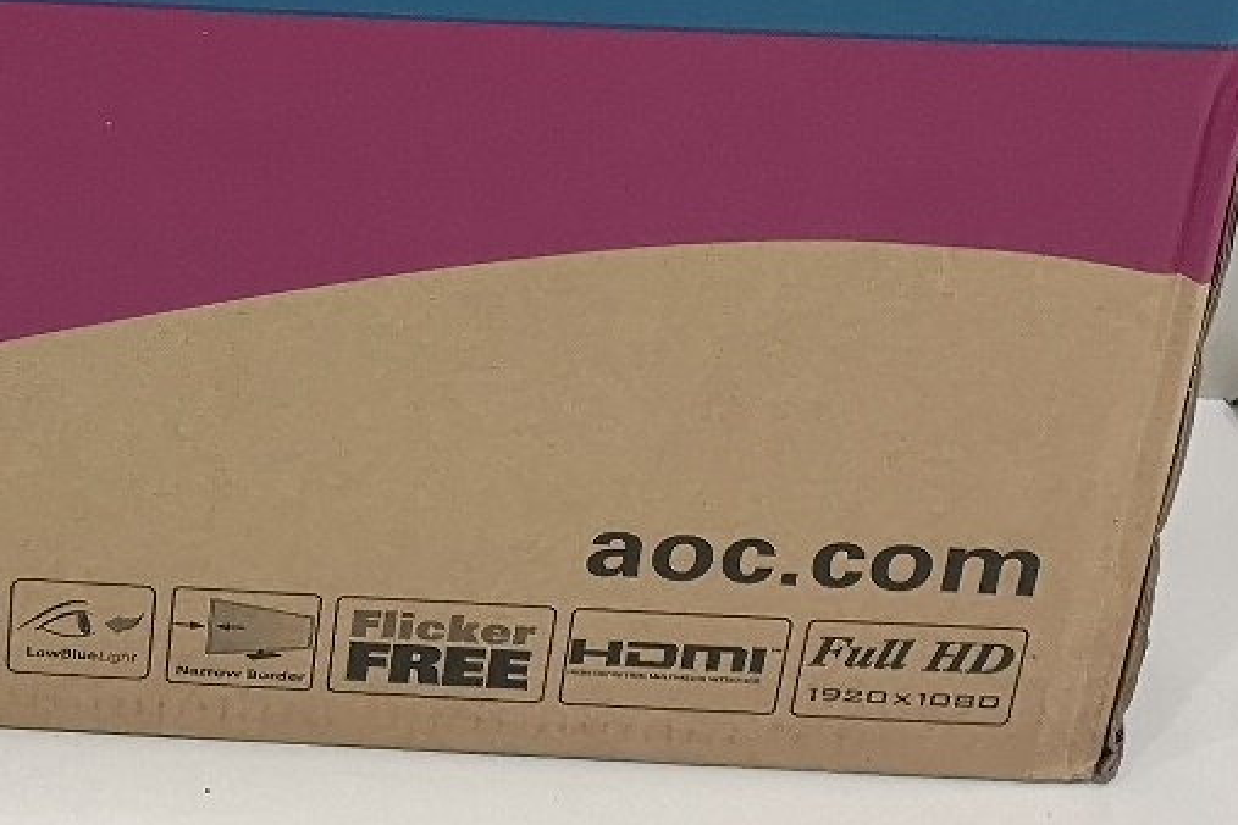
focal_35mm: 101
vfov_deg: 12.6
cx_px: -254
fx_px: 3473
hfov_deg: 19.1
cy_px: -549
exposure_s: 1/50
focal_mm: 3.95
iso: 400
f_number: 1.8
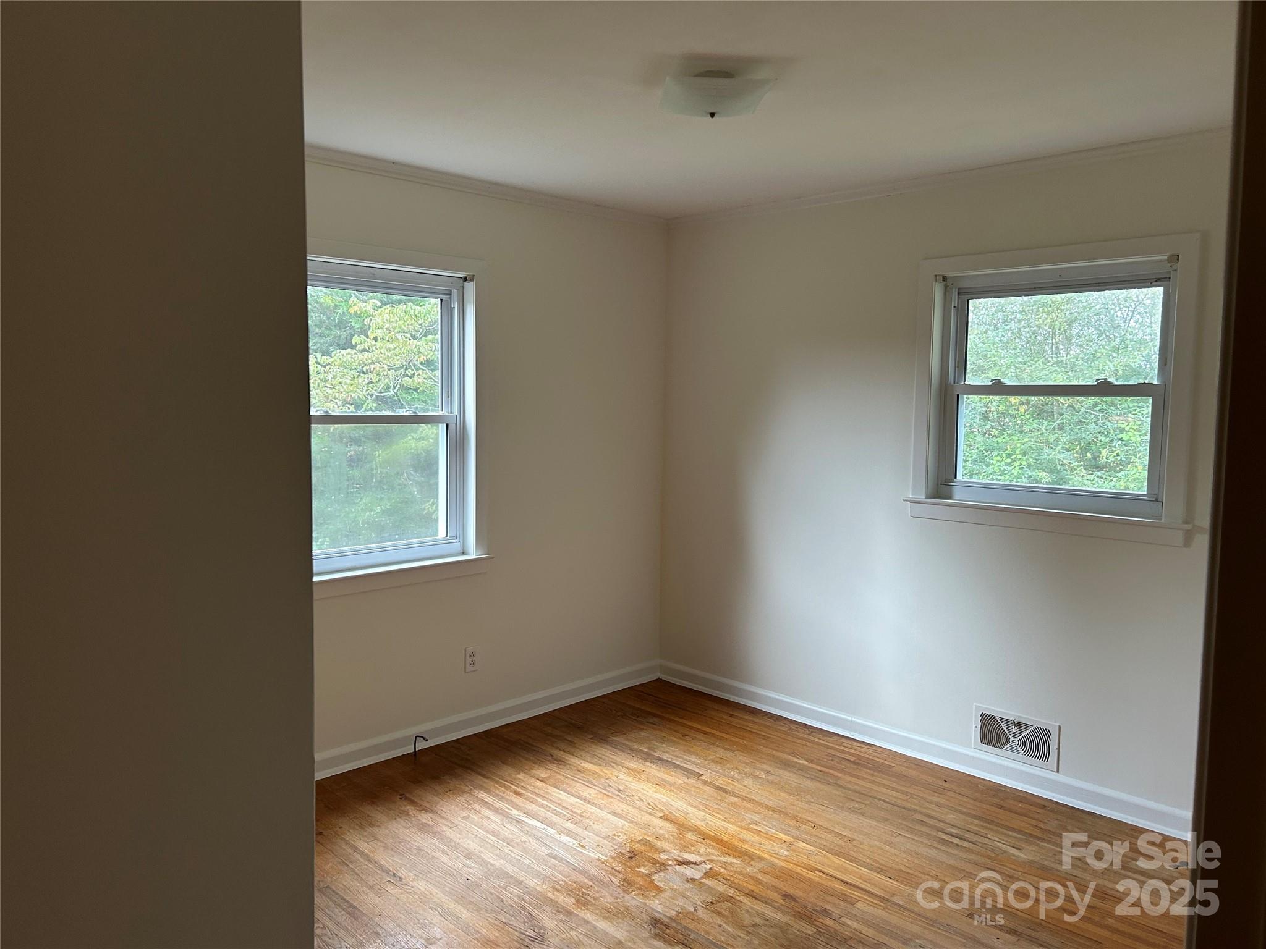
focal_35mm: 26
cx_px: 633
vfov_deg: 53.1
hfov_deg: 67.3
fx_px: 951
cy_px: 474
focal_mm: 5.7
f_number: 1.5
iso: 125
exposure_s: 1/121
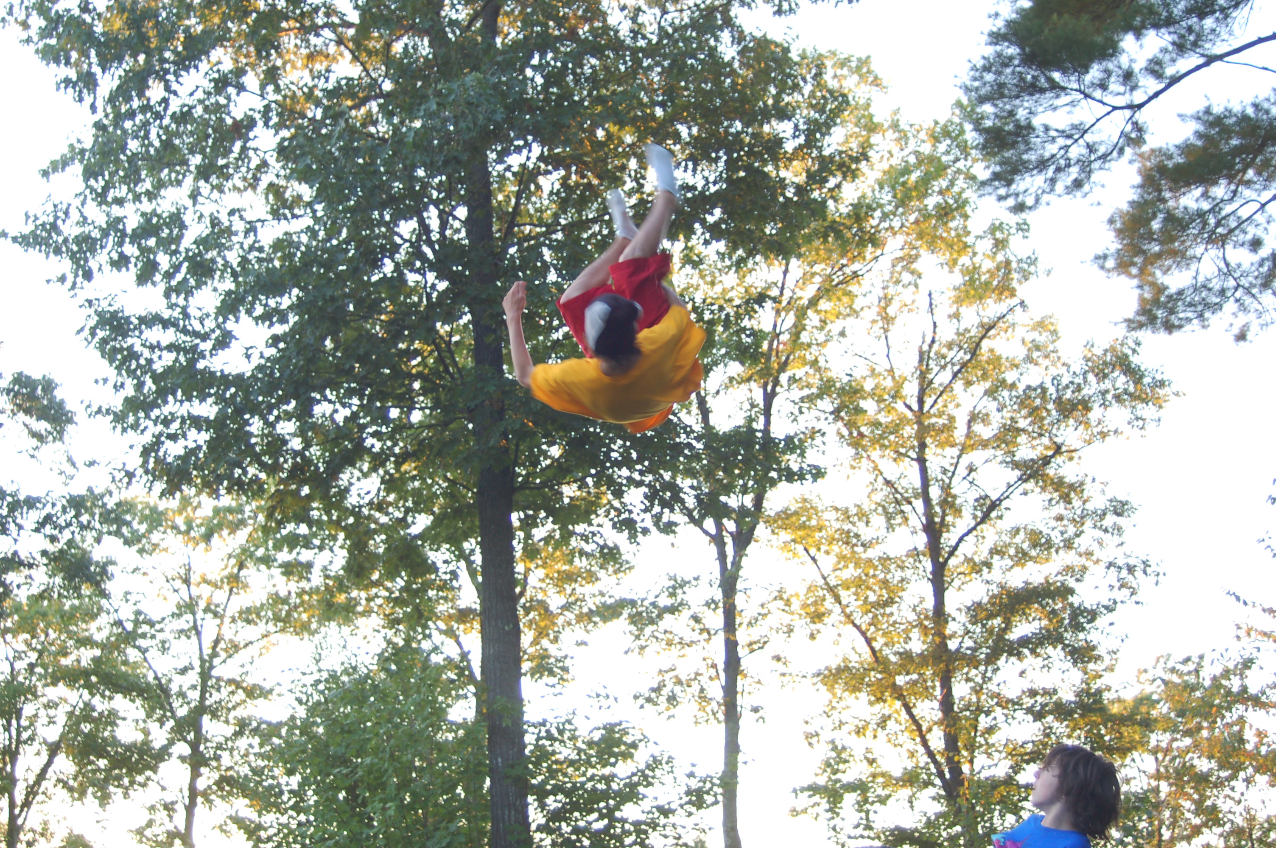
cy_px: 424
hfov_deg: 42.4
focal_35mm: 46
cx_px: 638
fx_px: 1647
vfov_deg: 28.9
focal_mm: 31
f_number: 3.5
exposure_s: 1/80
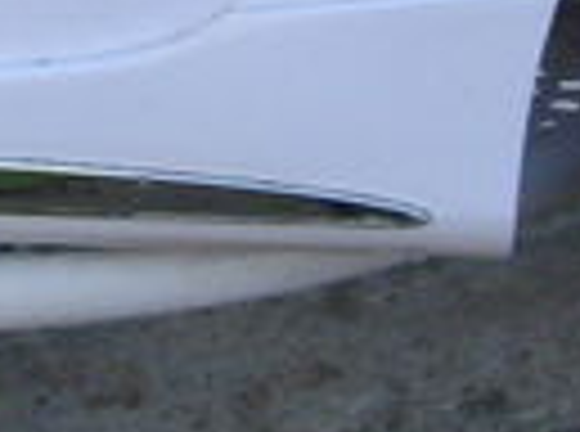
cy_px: -459
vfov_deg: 5.2
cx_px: -22
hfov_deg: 7.1
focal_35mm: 280
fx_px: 4678
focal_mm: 6
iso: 80
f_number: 4.8
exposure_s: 1/80
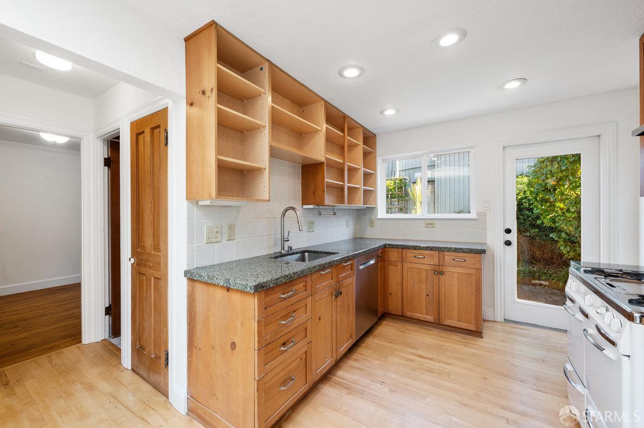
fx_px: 250
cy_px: 214
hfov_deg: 104.3
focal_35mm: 14
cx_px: 322
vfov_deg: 81.1
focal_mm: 14
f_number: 11
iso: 400
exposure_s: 1/30
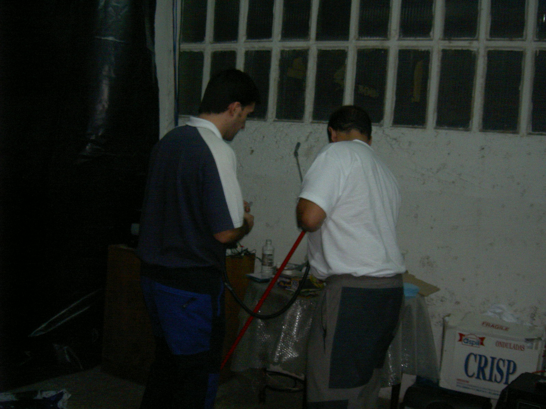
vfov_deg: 36.8
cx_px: 273
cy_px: 204
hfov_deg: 47.9
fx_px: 615
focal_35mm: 39
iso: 100
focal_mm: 8
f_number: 2.8
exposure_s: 1/59.5
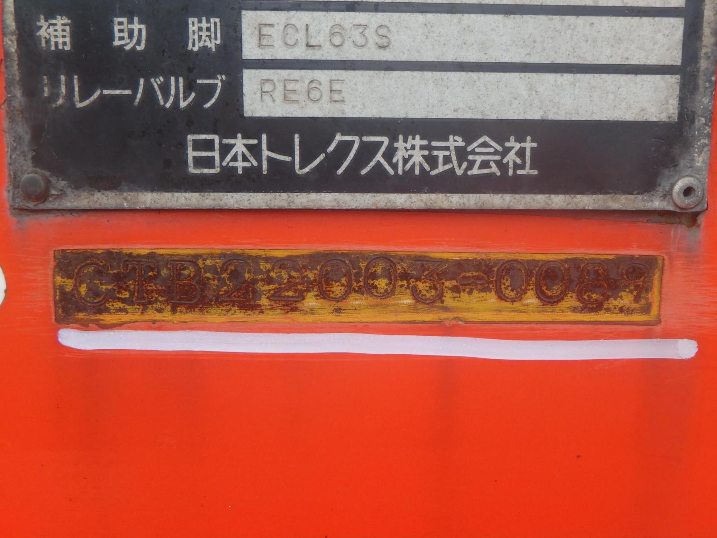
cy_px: 269
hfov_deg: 58.4
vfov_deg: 45.4
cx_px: 358
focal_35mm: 31
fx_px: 642
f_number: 4.7
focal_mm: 5.6
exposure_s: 1/200
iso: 125
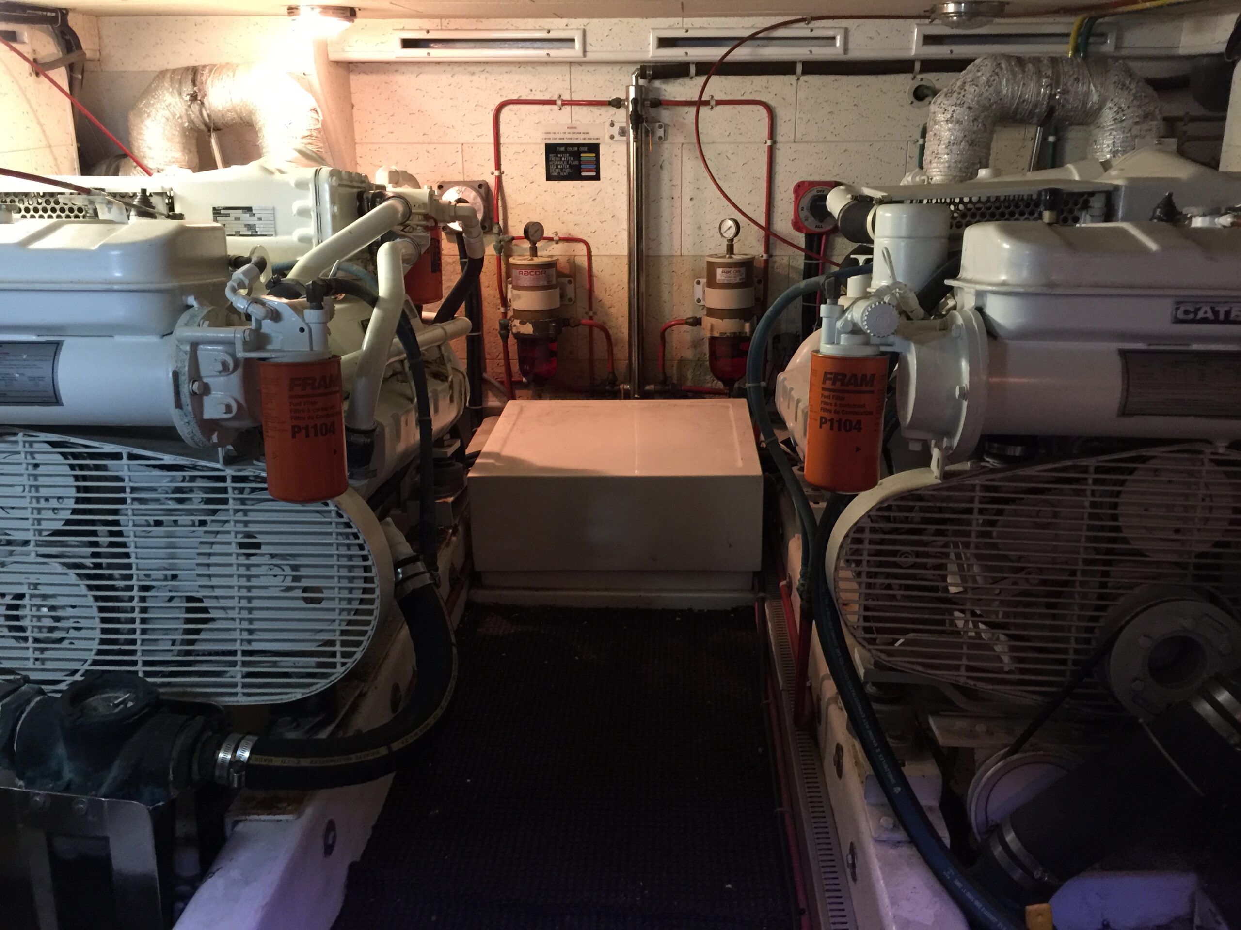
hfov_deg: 61.7
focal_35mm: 29
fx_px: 1040
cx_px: 620
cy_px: 465
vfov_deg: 48.2
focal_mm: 4.15
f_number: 2.2
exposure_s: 1/10
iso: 125
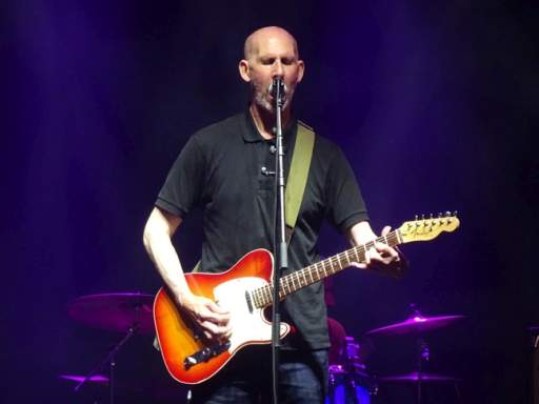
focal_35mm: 325
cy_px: 202
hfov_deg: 6.1
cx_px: 270
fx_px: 5061
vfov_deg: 4.6
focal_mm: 55.52
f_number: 6.3
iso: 800
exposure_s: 1/80
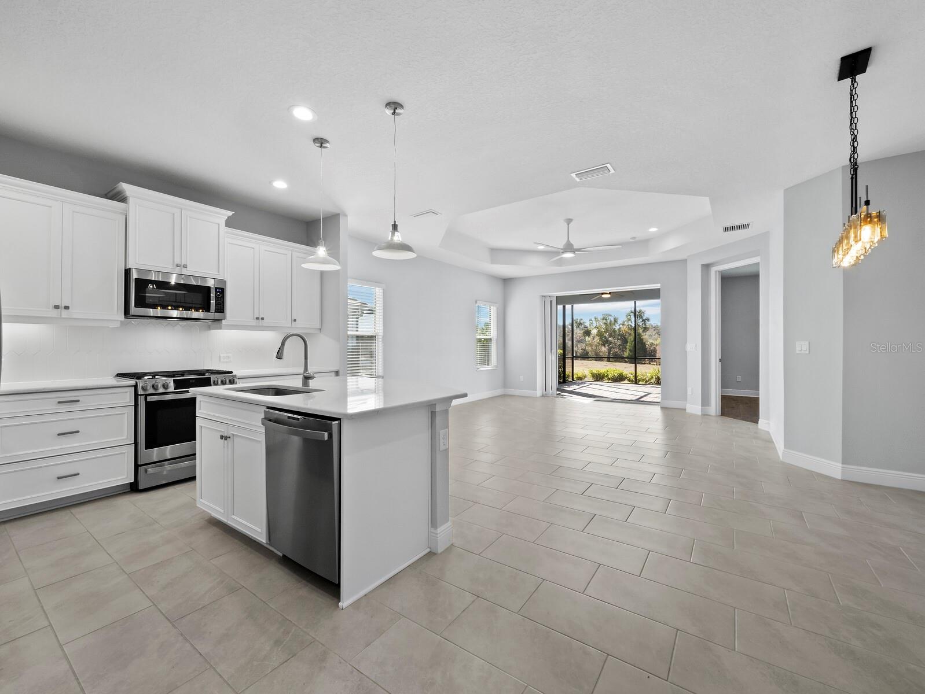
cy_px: 347
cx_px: 462
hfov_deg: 102.0
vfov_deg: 85.7
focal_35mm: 14
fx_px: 374
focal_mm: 7
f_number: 13
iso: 320
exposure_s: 1/4
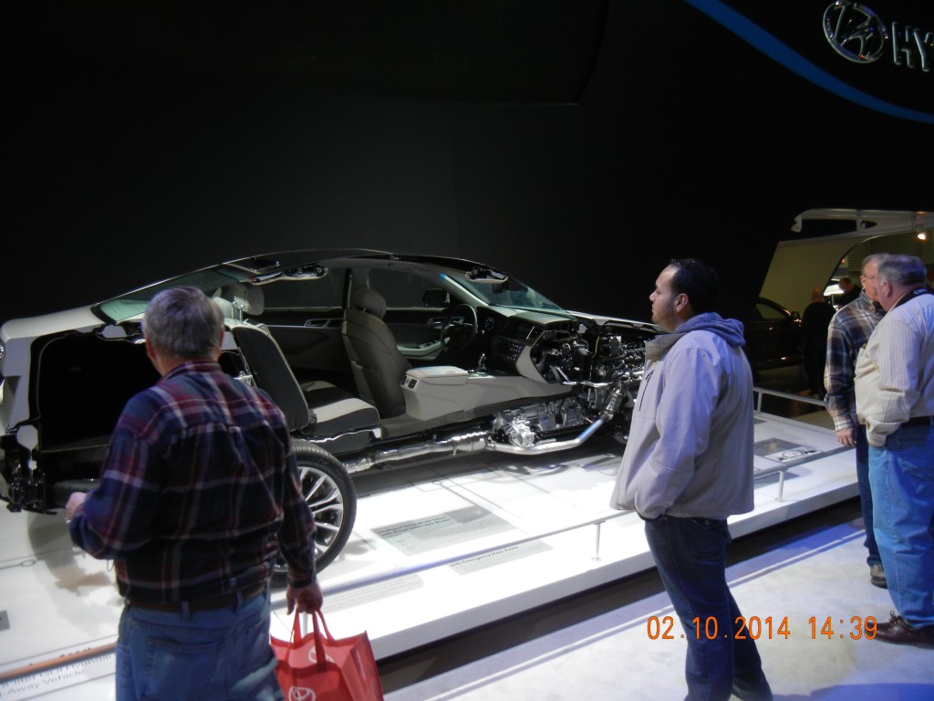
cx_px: 467
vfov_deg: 46.8
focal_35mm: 30
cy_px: 350
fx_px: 809
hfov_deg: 60.0
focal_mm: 5.4
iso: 206
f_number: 3.5
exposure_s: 1/72
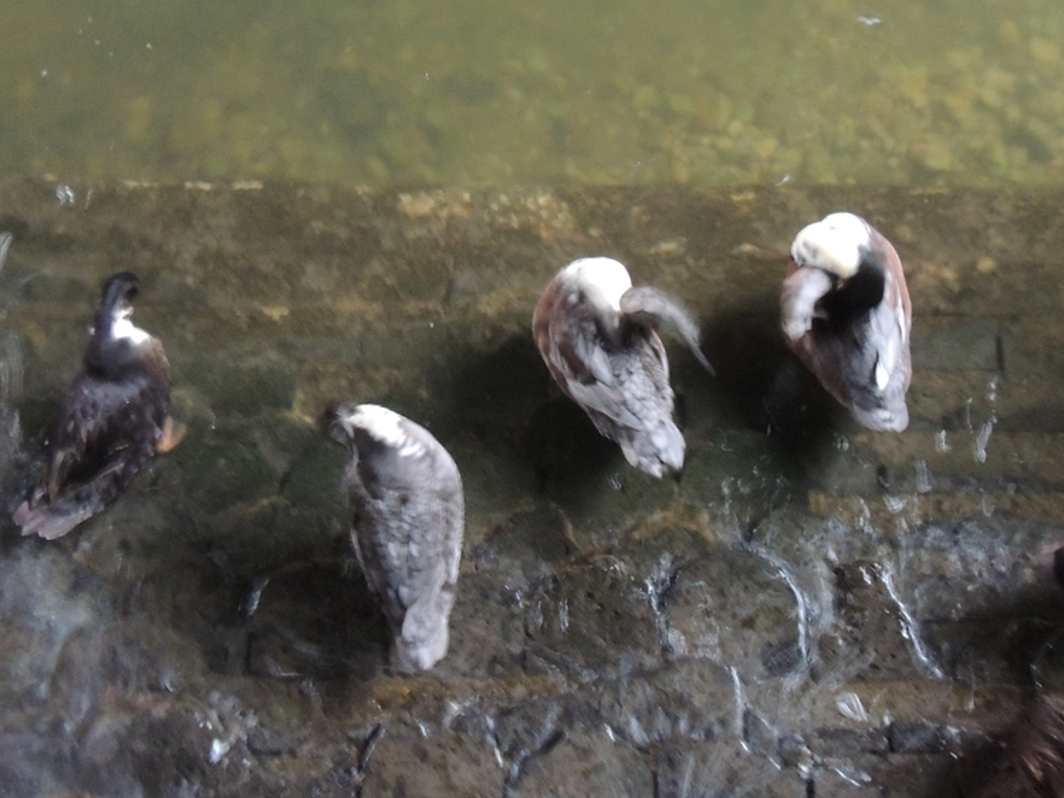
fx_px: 1260
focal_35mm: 41
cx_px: 645
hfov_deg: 45.5
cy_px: 328
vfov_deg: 35.1
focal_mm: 4.3
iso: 800
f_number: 3
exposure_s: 1/1.3
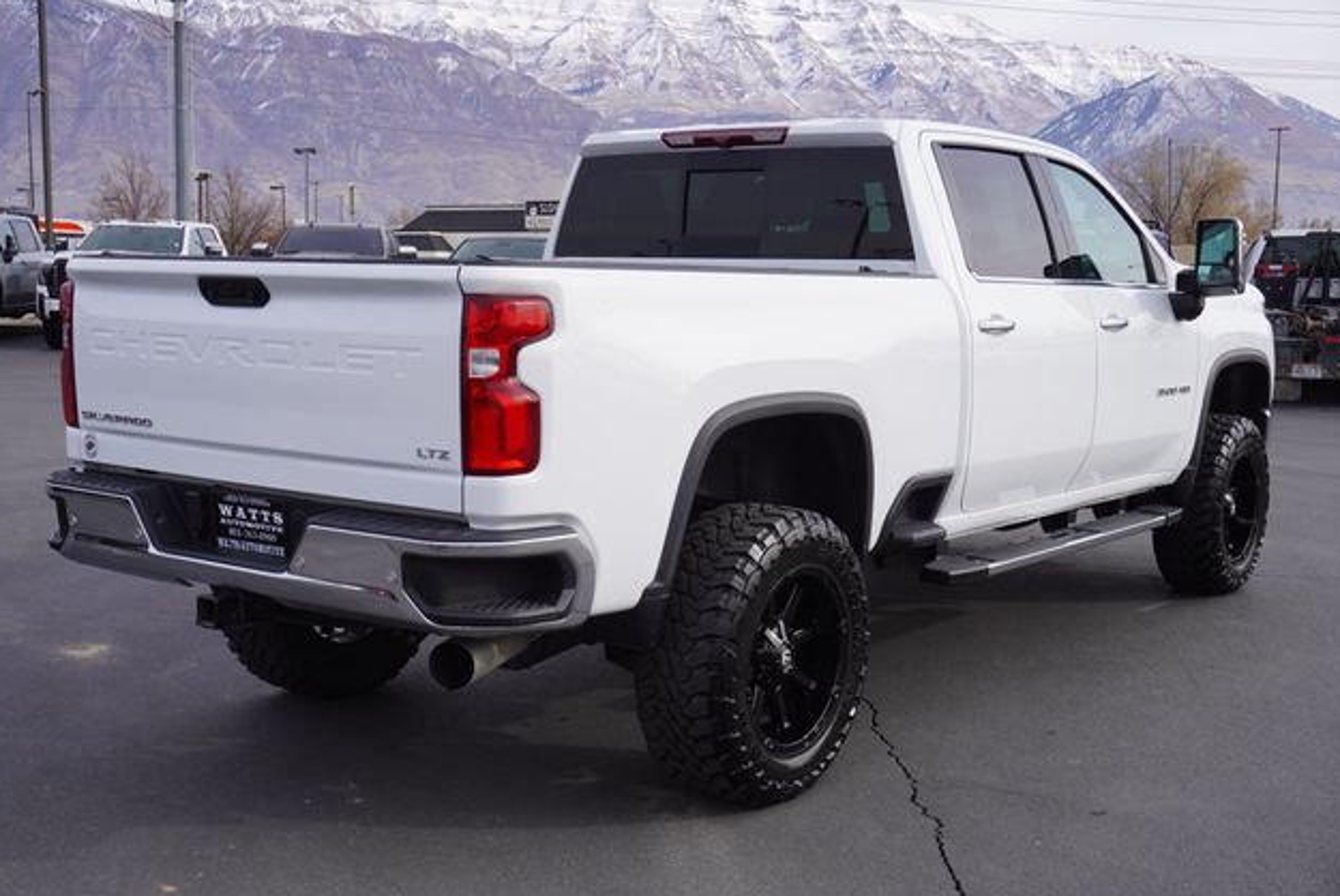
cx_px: 665
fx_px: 1658
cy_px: 450
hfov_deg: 44.0
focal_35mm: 45
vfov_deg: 30.2
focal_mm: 29
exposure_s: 1/125
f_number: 9
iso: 100
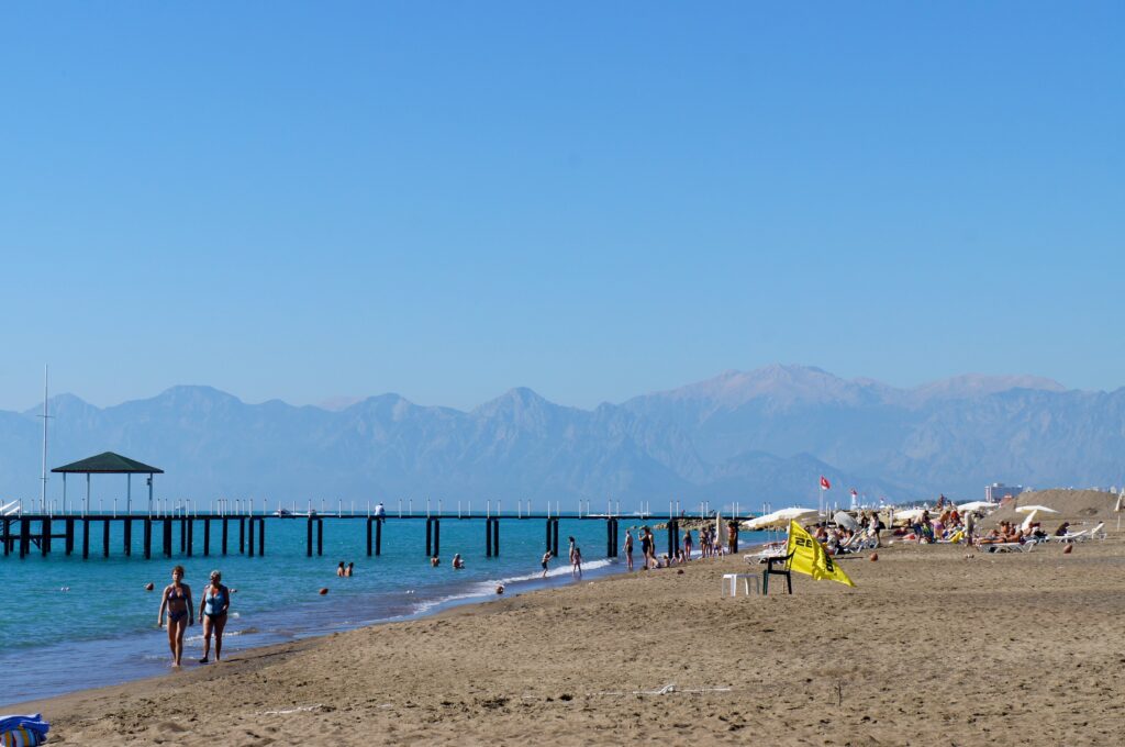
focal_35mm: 82
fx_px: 2575
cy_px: 374
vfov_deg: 16.5
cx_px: 562
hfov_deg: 24.6
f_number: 13
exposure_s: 1/250
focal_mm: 55
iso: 200
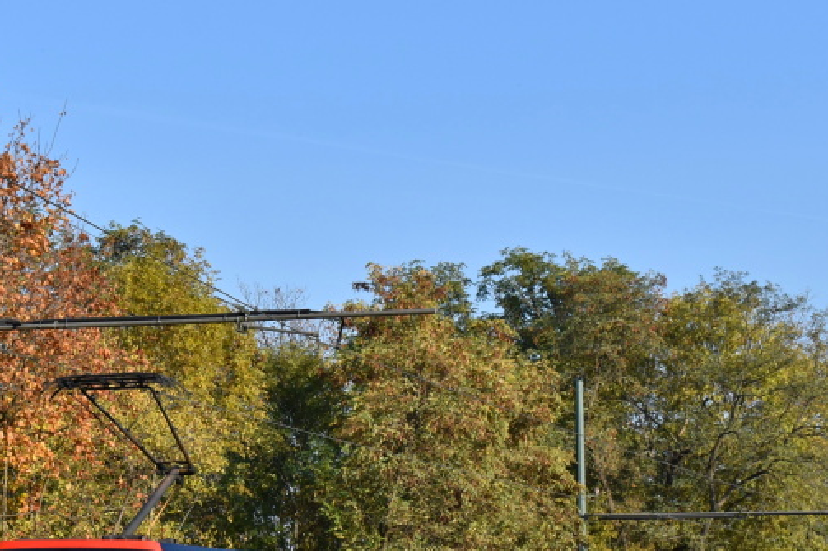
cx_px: 247
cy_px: 496
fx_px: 2529
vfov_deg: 12.4
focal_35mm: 110
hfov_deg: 18.5
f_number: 7.1
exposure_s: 1/1000
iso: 320
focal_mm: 36
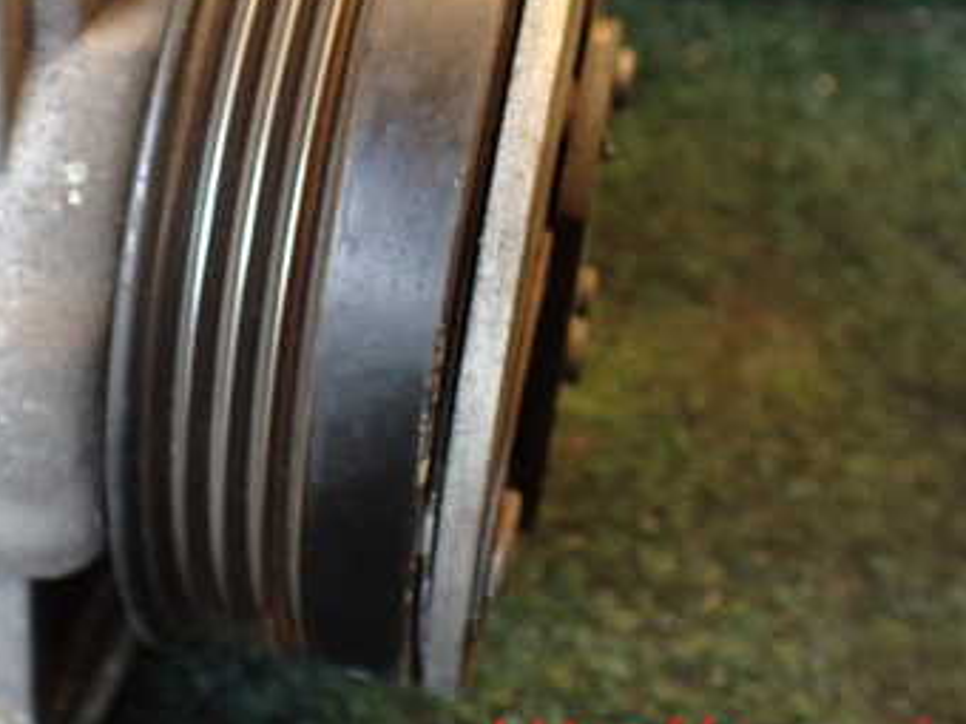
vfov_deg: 27.0
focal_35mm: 53
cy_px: 145
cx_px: 284
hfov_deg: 35.6
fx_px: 1479
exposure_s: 1/100
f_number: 2.3
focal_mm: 5.4
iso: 800
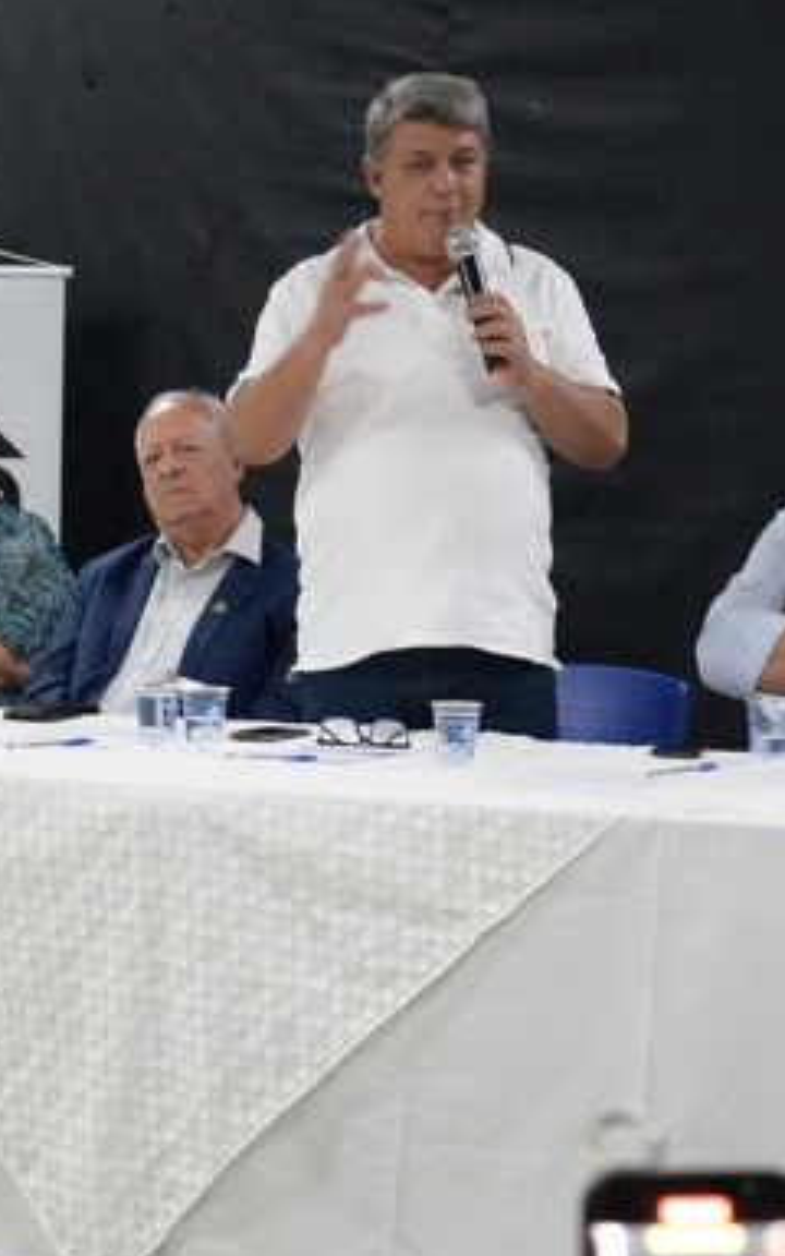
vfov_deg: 15.0
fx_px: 4758
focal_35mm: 139
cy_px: 909
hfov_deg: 9.4
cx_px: 3
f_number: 5
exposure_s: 1/50
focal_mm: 52
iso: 4500
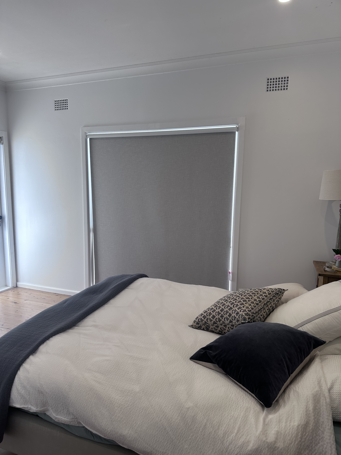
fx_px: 315
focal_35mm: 24
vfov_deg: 71.6
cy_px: 228
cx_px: 170
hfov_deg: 56.8
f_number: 1.78
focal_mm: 6.86
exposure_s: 1/156
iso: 64
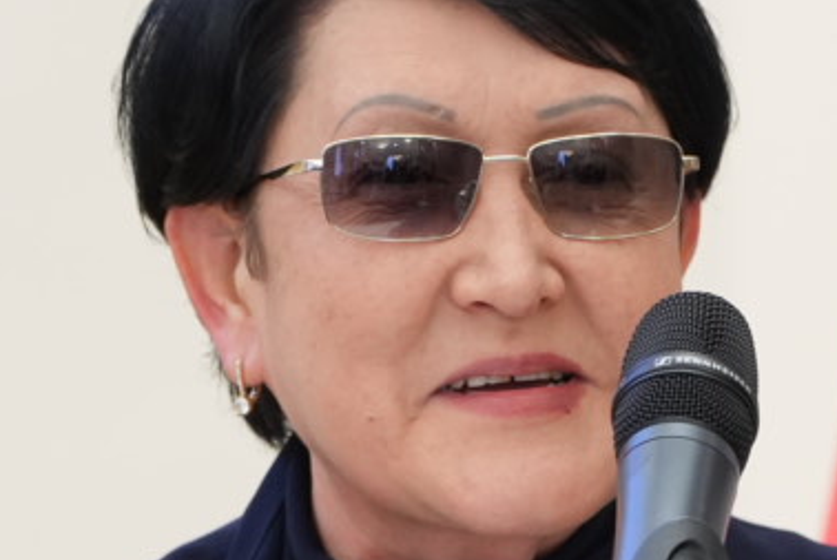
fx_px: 11545
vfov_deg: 2.8
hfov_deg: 4.2
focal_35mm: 496
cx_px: 671
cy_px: 839
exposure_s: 1/160
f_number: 3.5
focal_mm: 116
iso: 2000
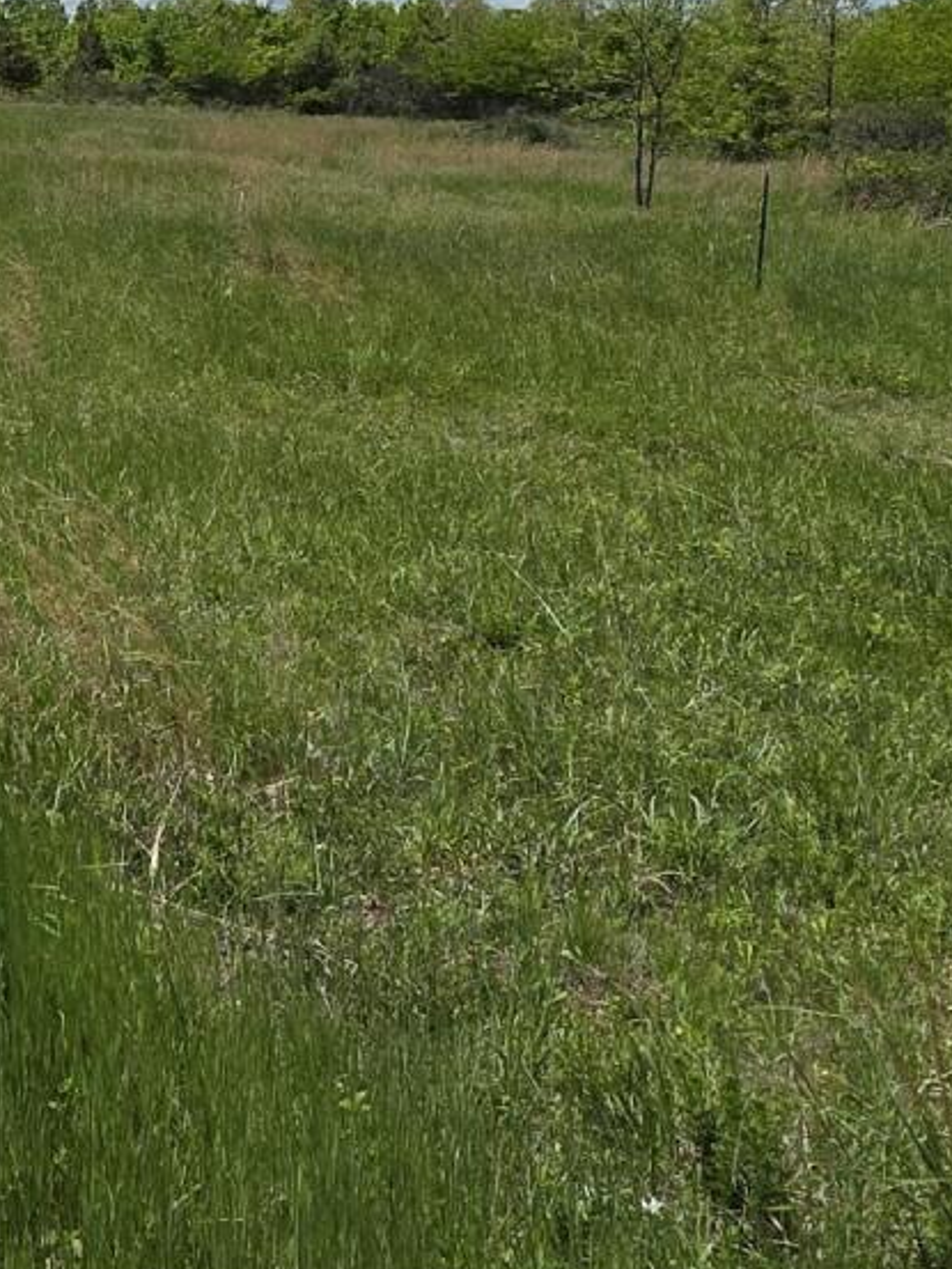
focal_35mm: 47
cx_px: -50
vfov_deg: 39.4
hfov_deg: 28.5
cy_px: 321
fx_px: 1723
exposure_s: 1/4125
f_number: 1.9
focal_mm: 2.2
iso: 40
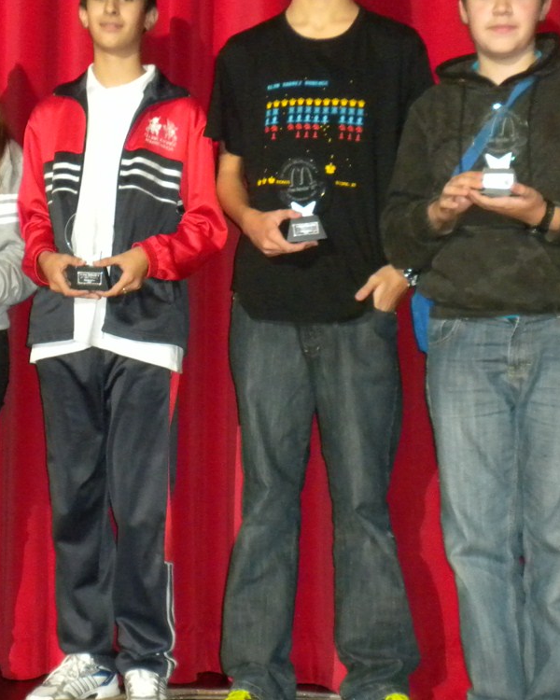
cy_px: 305
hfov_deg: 19.8
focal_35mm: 77
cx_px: 146
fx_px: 1595
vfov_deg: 24.7
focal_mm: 6.6
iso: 441
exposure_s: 1/30
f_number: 3.5
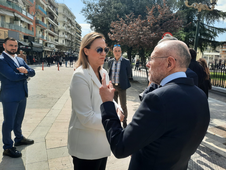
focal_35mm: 25
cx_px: 113
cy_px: 85
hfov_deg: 69.4
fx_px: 163
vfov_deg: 54.9
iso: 32
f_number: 2
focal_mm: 4.6
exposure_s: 1/925
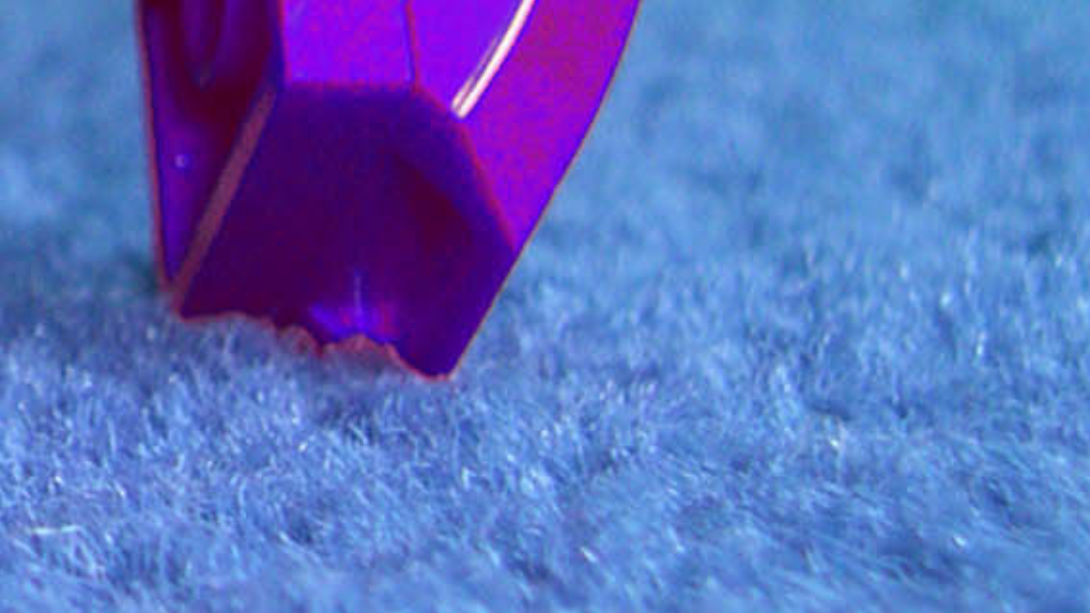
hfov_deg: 11.9
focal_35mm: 166
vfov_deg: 7.2
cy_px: -377
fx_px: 4798
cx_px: -892
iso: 332
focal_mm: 8
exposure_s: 1
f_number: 7.6
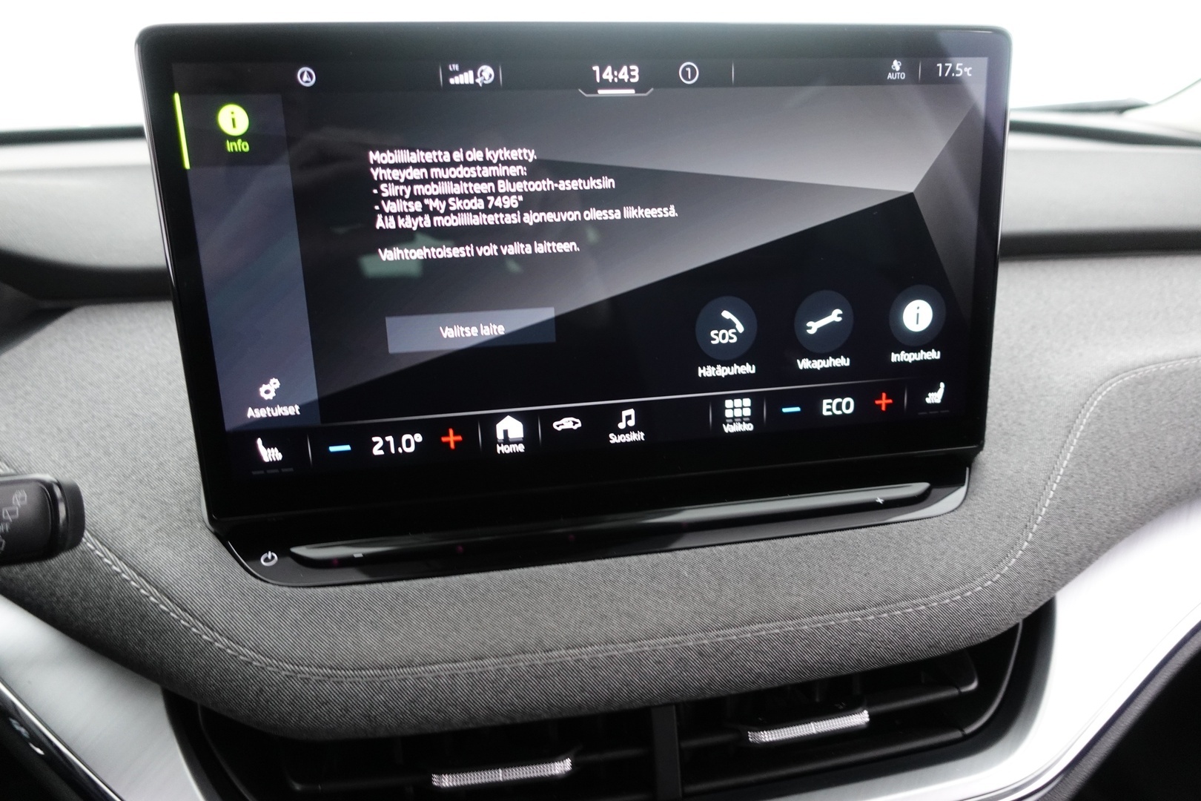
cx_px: 600
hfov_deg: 73.7
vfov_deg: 53.1
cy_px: 400
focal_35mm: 24
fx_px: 801
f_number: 1.8
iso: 800
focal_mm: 9.4
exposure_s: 1/15
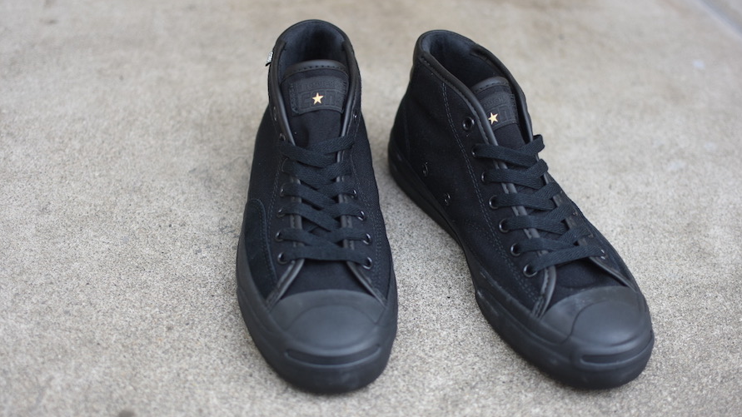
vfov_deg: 21.6
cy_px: 222
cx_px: 374
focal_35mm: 56
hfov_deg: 37.5
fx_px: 1092
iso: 250
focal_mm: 35
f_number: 1.8
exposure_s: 1/800
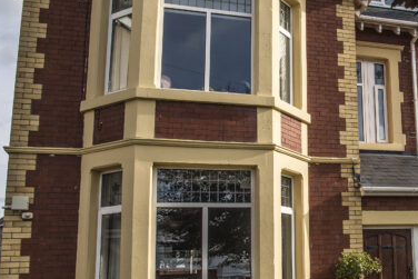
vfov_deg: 31.9
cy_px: 128
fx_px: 488
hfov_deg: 43.8
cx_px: 344
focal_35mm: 42
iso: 100
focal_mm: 17
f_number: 11
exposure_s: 1/125
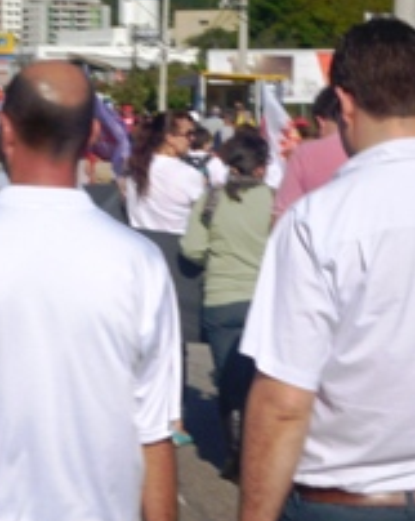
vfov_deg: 18.5
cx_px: 168
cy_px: 209
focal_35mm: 104
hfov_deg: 14.8
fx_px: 1600
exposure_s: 1/125
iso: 100
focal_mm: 8.6
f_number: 13
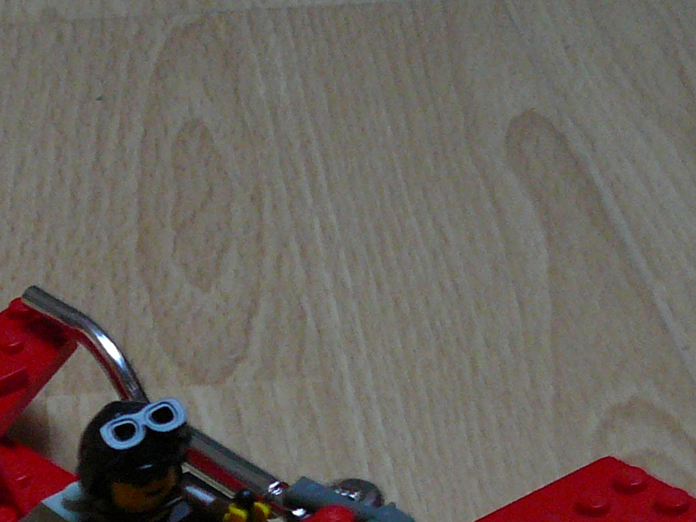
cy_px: 650
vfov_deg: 15.1
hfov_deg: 20.7
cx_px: 151
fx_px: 1890
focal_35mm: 94
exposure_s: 1/8
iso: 200
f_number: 2.8
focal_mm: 5.2
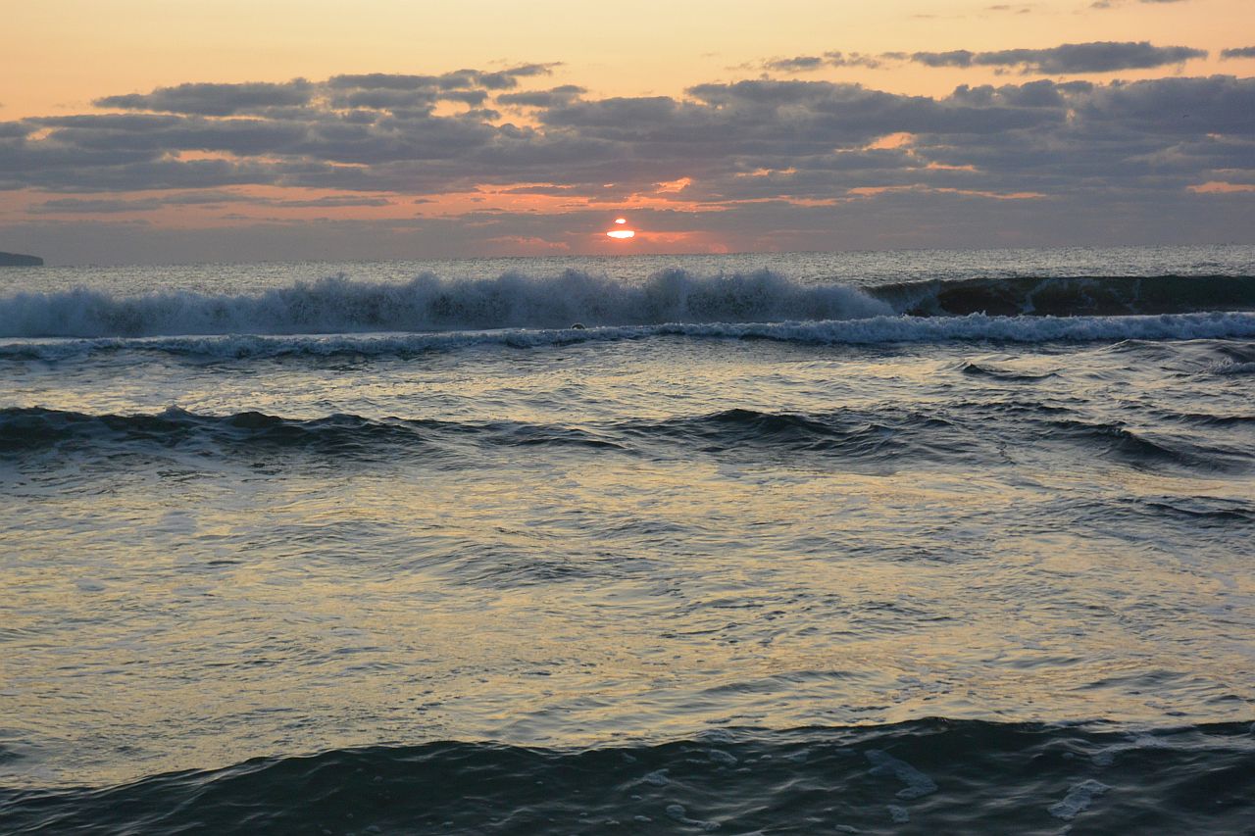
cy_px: 418
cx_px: 628
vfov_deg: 16.9
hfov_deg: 25.1
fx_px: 2823
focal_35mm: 81
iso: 200
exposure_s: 1/200
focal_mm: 30
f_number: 5.6
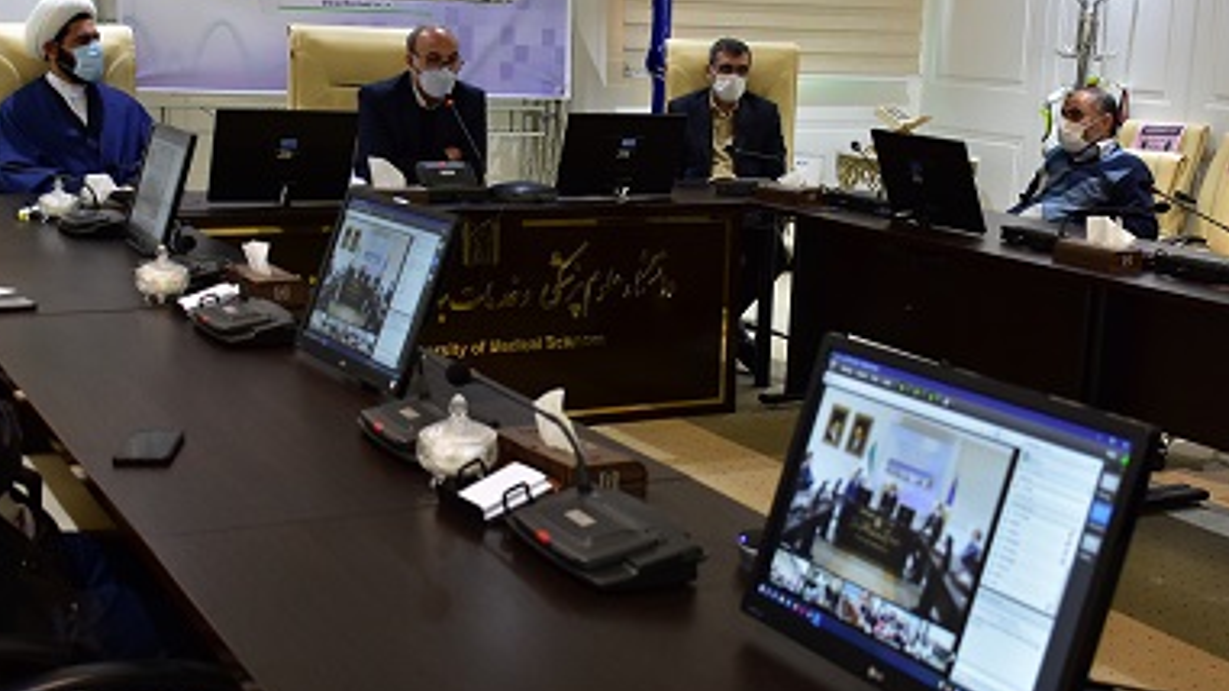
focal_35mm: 50
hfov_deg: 41.3
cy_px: 308
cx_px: 648
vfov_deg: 23.9
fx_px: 1629
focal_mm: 26
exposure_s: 1/50
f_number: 3.8
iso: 500
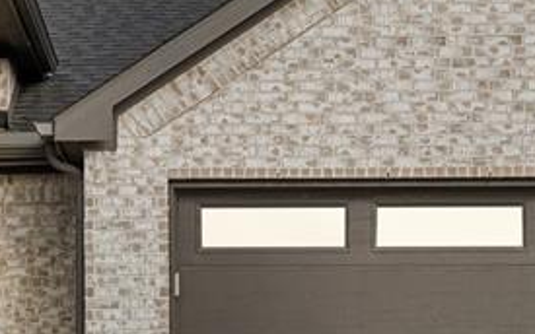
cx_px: 88
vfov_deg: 9.8
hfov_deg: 15.6
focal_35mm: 133
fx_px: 1940
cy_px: 270
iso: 250
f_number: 9
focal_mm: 35
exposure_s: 1/80
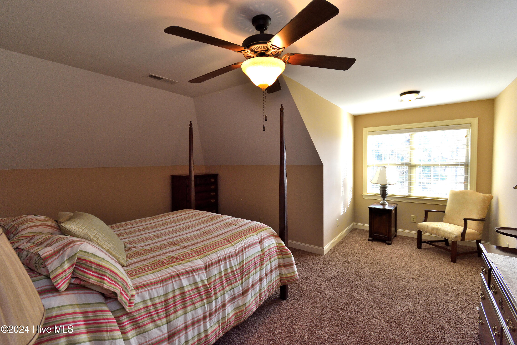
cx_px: 258
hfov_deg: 100.4
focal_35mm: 15
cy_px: 172
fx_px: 215
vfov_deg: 77.3
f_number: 5
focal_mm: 10
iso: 400
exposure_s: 1/100
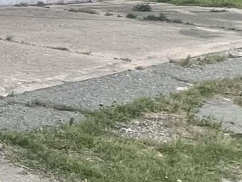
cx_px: -426
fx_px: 559
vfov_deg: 17.8
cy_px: -14
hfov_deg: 12.8
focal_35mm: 80
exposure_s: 1/1980
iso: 32
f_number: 1.8
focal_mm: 1.57
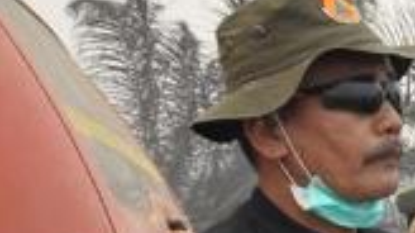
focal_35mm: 135
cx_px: 805
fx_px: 1485
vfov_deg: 8.7
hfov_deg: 13.8
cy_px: 361
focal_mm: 22
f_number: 7.1
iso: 250
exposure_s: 1/125
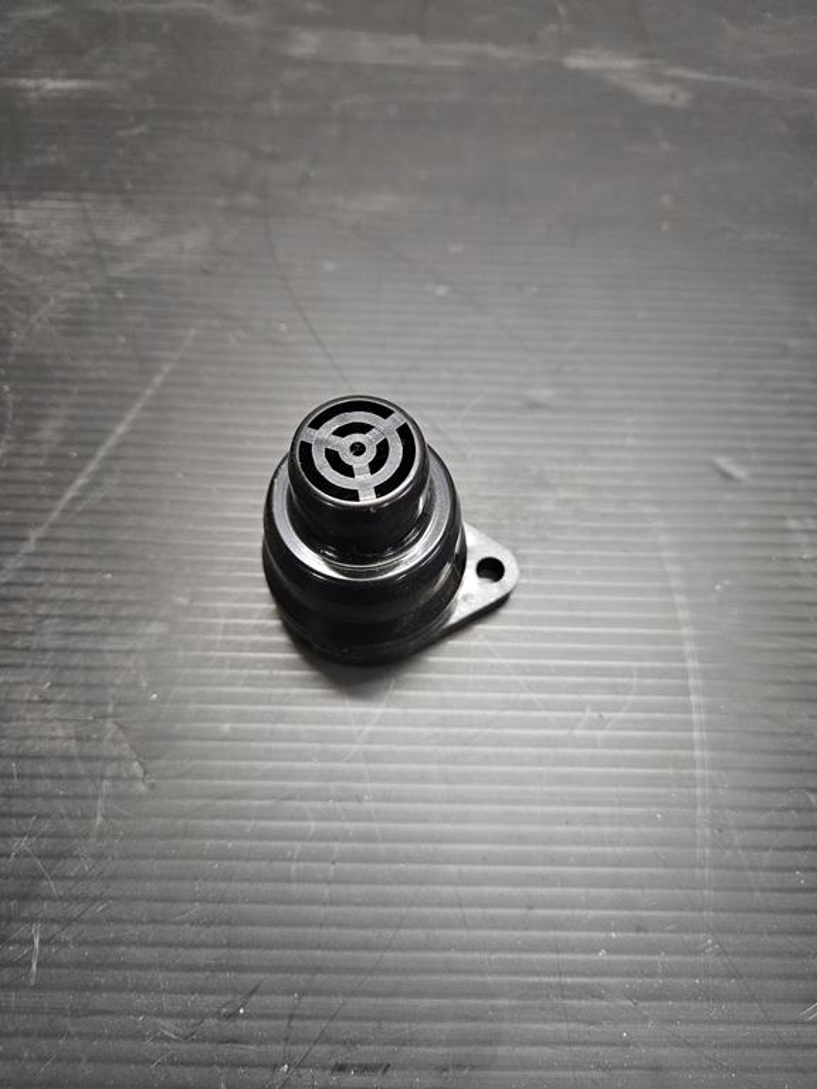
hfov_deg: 58.9
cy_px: 544
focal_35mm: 23
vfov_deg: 73.9
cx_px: 408
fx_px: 724
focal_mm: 5.4
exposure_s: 1/33.3
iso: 640
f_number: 1.8
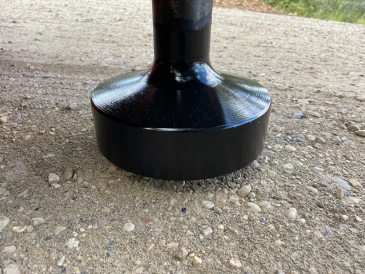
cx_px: 182
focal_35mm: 26
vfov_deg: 53.1
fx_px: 274
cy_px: 137
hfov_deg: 67.3
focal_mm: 4.2
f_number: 1.6
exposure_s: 1/223
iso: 32
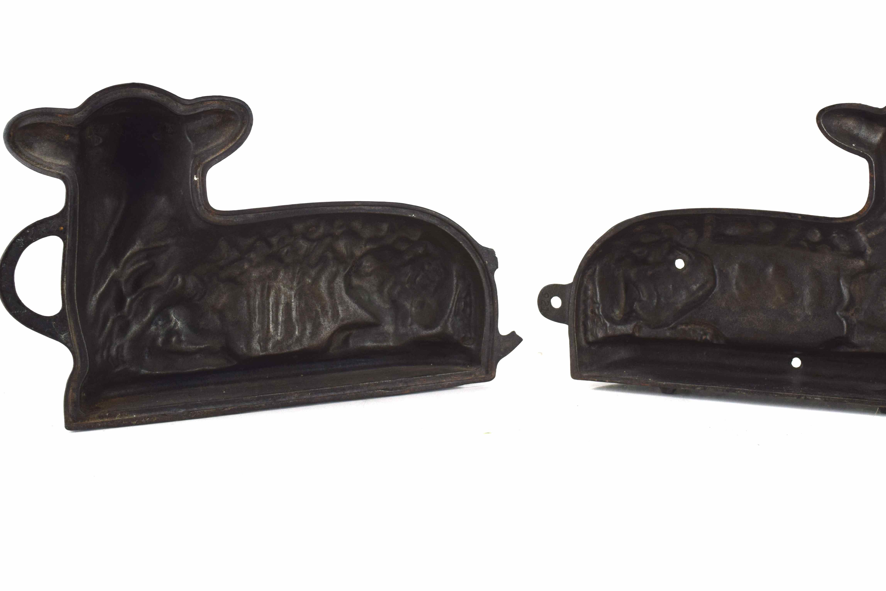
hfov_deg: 38.8
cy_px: 216
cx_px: 505
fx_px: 1255
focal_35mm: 51
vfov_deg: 26.4
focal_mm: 26
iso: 400
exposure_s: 1/200
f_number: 7.1
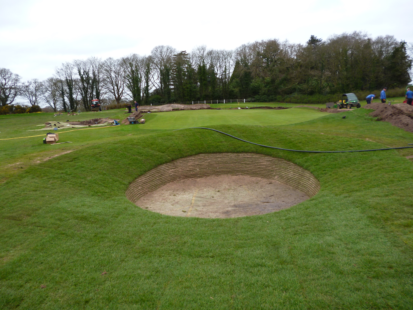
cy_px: 155
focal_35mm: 28
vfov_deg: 49.7
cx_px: 206
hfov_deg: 63.4
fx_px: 334
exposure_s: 1/320
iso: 100
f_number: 3.1
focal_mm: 5
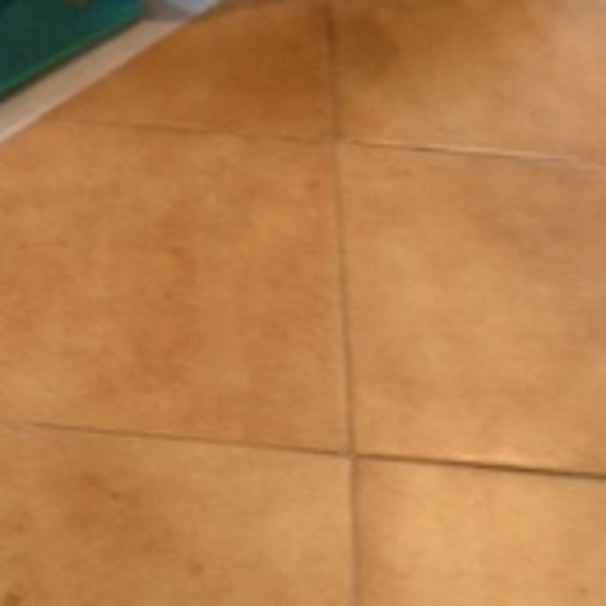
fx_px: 2278
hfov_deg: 14.8
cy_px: -511
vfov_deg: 13.5
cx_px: -53
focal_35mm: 115
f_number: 2.4
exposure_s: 1/20
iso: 160
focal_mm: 4.28
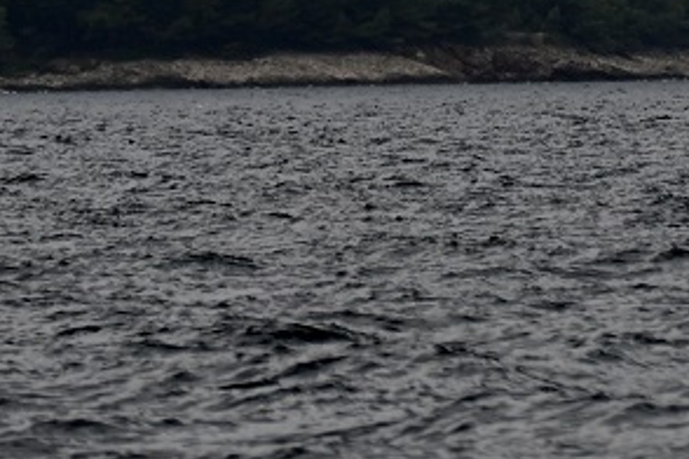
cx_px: 591
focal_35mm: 945
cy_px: -657
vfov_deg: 1.5
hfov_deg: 2.2
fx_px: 18085
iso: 180
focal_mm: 185
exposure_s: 1/1000
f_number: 5.6
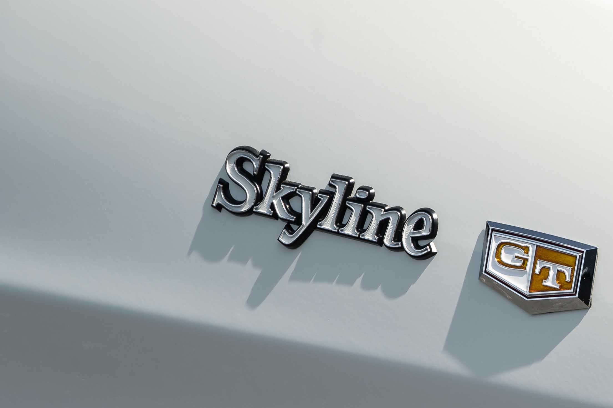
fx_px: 5581
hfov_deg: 6.2
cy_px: 317
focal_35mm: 328
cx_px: 811
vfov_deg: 4.2
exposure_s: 1/200
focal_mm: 120
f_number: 8
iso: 100
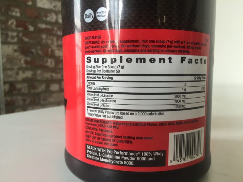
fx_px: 204
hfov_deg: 61.6
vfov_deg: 48.3
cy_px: 91
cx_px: 122
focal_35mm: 29
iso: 32
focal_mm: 4.15
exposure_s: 1/60
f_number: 2.2
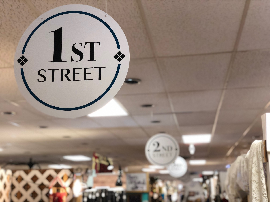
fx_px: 406
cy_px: 101
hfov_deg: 36.8
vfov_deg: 28.0
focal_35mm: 52
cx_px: 135
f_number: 2.4
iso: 125
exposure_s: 1/60
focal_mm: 6
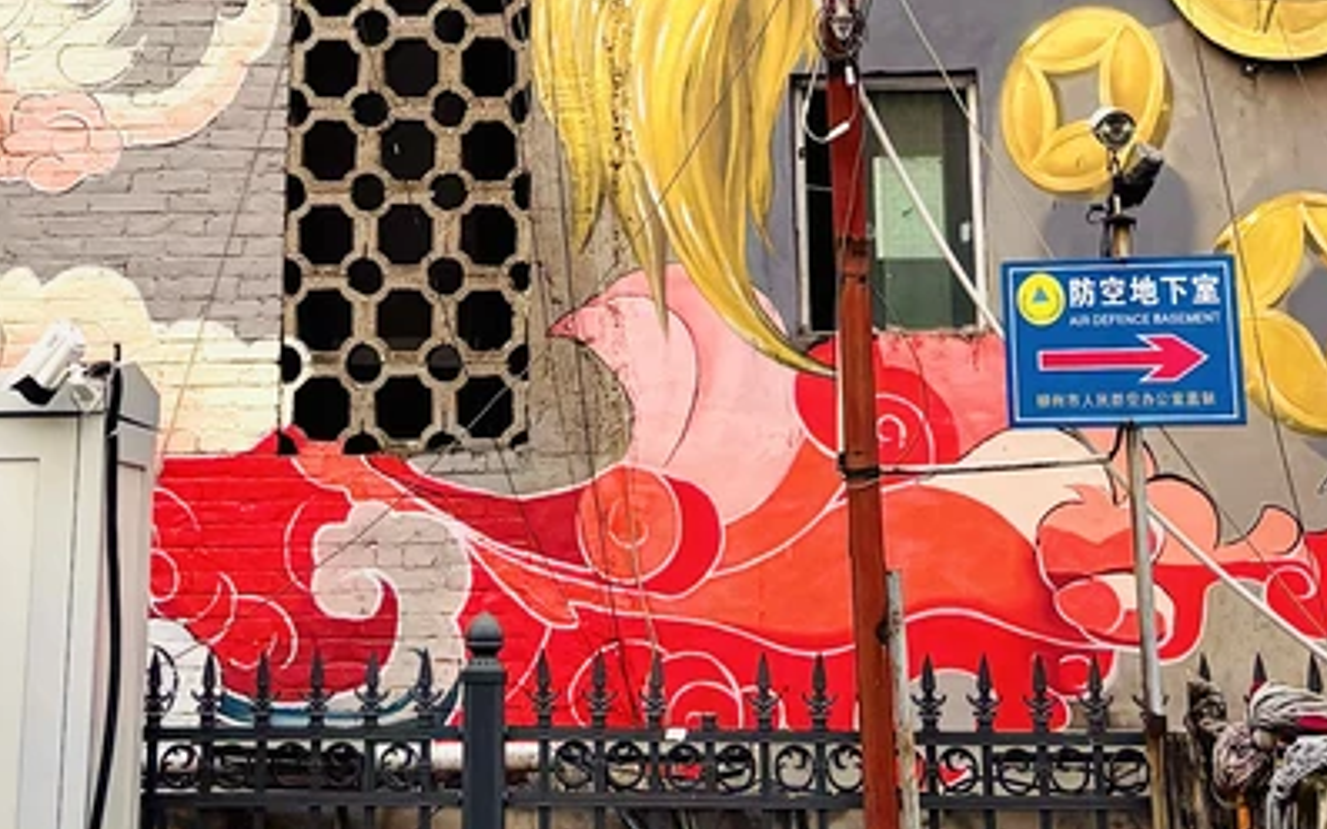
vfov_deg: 11.0
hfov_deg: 20.8
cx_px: 592
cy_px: -1180
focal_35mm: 100
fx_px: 3616
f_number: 1.6
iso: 50
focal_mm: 5.96
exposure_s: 1/1007
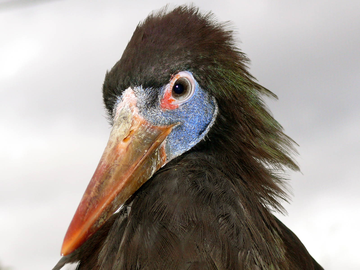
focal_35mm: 96
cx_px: 180
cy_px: 135
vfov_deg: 15.4
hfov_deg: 20.4
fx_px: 998
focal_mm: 20.3
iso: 100
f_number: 3.2
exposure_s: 1/160
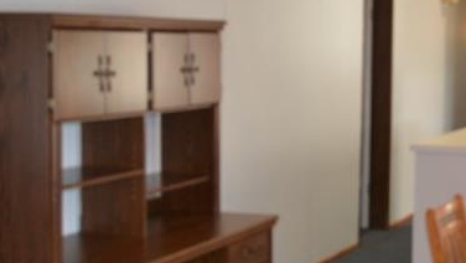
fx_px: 952
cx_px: 518
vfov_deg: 15.7
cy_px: 99
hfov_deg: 25.4
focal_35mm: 77
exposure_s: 1/60
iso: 400
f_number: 4
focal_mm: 18
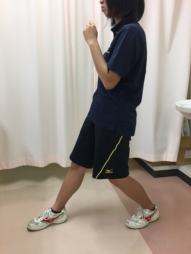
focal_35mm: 29
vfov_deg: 61.7
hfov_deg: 48.2
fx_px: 213
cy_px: 127
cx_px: 96
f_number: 2.2
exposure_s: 1/30
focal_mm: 4.15
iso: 40
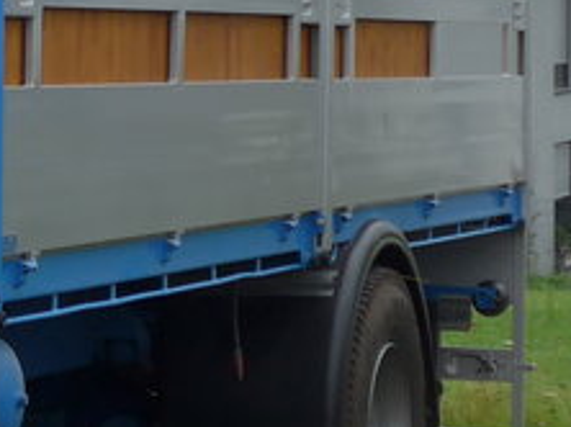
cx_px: -430
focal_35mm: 249
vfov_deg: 5.9
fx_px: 4103
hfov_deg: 7.7
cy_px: -87
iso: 80
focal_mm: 9.5
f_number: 3
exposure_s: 1/500
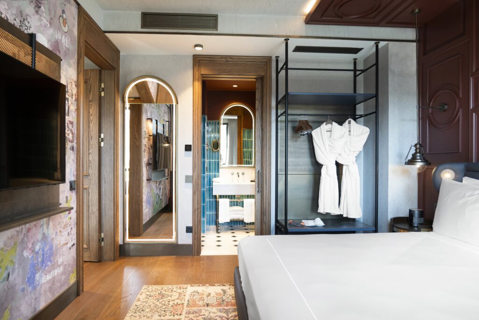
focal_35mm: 20
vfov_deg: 61.9
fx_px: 266
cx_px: 240
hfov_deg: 84.0
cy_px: 160
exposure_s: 1/80
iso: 800
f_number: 3.5
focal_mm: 20
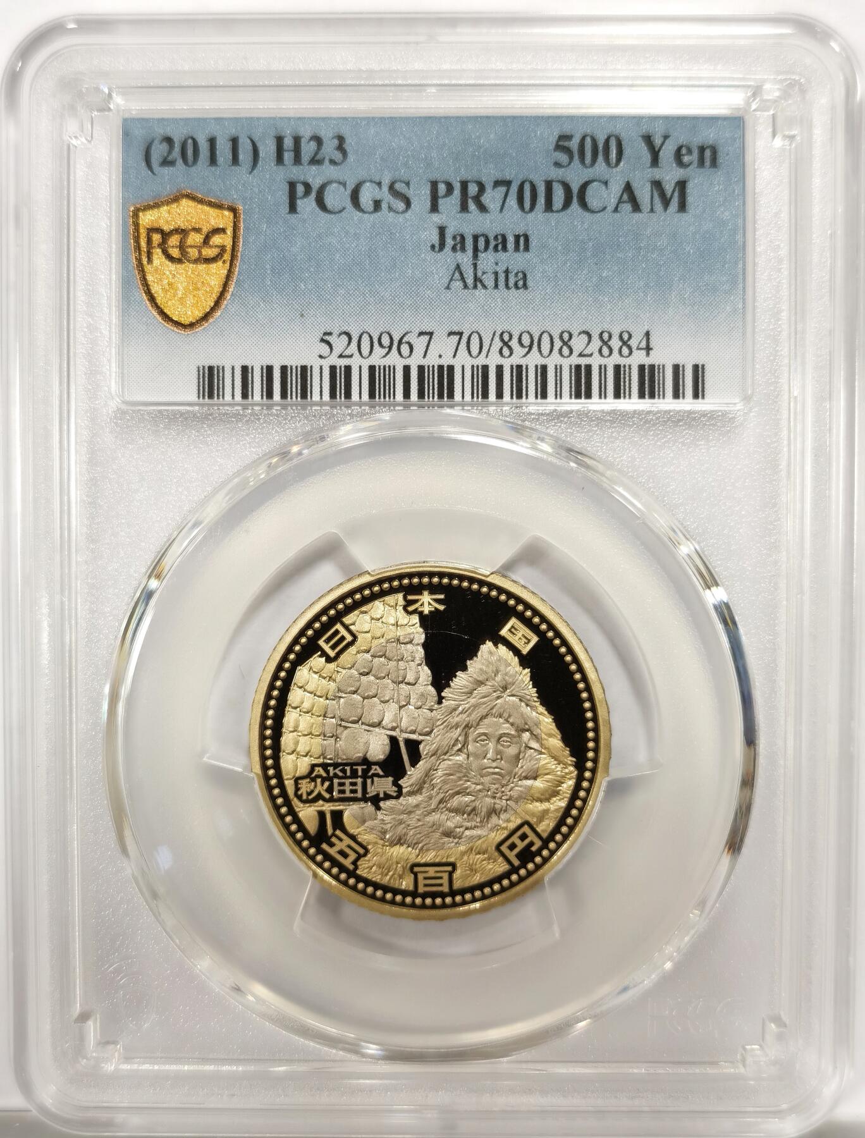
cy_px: 569
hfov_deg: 27.3
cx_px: 432
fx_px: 1784
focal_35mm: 54
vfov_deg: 35.4
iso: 125
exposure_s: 1/100
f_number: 16
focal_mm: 5.56
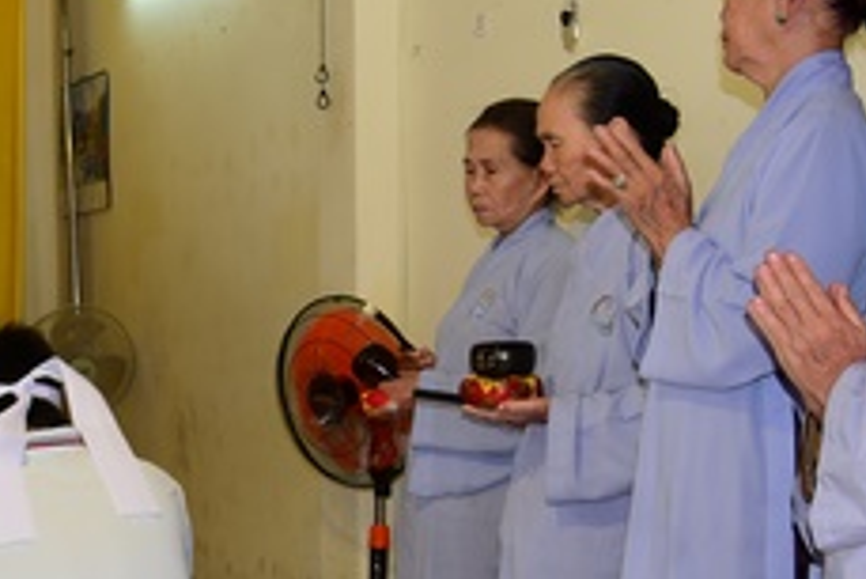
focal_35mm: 85
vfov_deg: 16.0
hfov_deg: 23.3
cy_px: 409
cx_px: 98
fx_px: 2046
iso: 320
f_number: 4
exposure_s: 1/80
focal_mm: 30
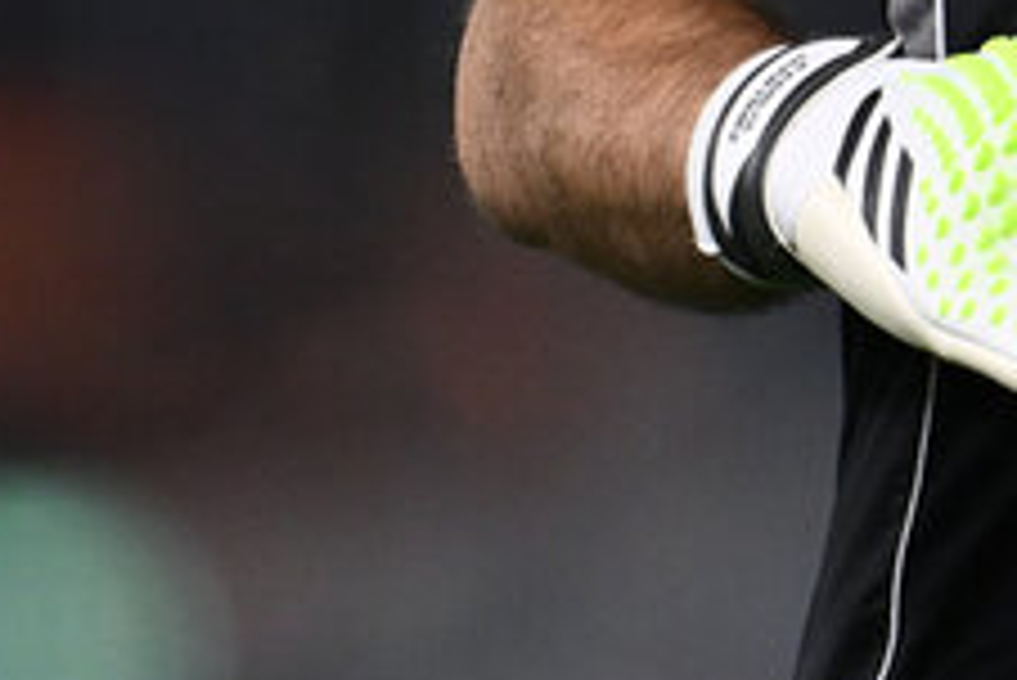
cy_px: -491
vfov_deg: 0.8
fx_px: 51135
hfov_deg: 1.1
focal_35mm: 1809
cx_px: 2133
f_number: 3.2
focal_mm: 400
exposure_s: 1/2000
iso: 1250
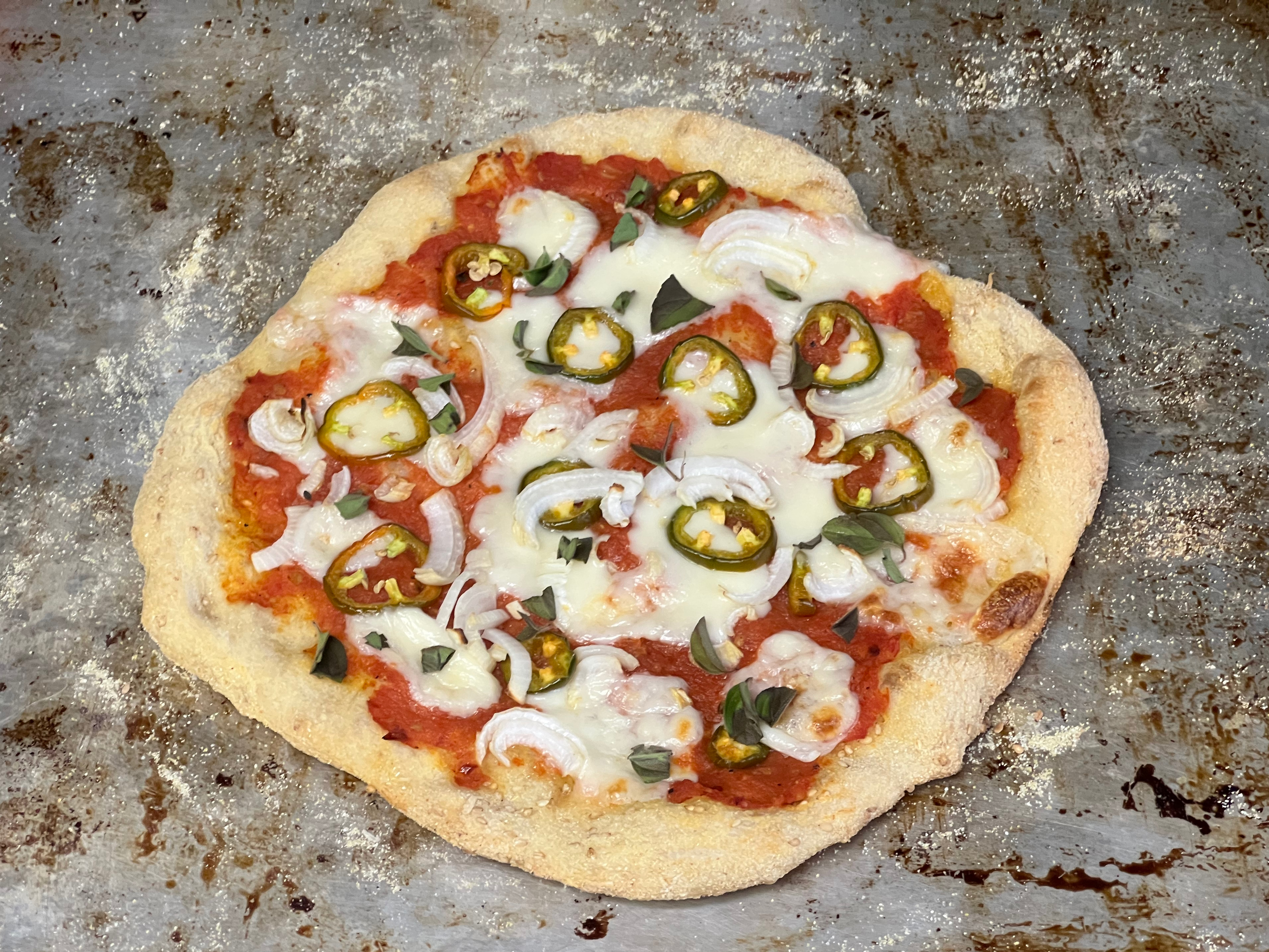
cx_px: 634
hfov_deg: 25.3
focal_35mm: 77
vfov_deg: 19.1
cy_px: 476
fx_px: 2823
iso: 200
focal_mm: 9
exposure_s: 1/60
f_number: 2.8
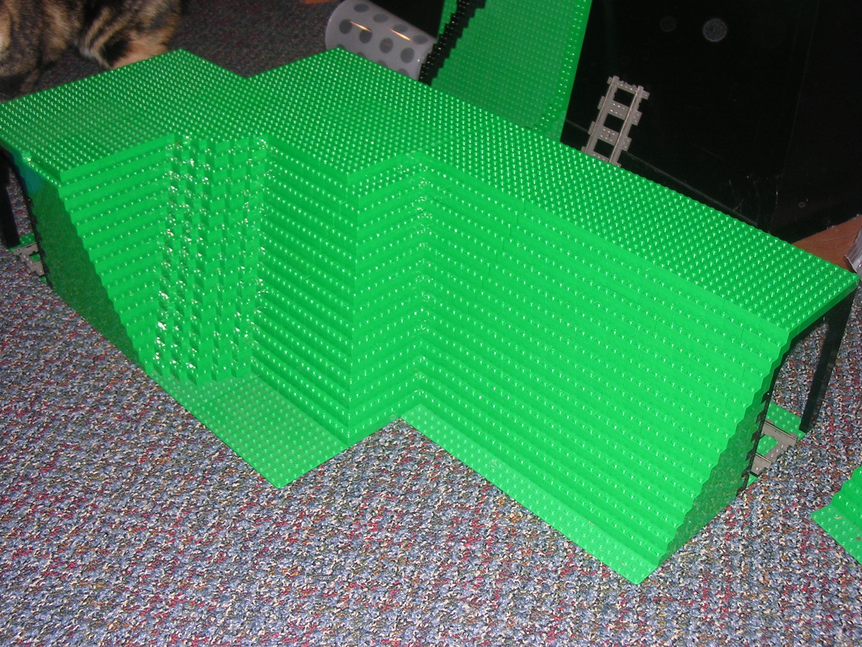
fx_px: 1021
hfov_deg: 45.8
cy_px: 324
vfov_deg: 35.1
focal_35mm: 41
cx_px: 431
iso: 122
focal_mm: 6.2
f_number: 2.9
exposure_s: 1/60.1
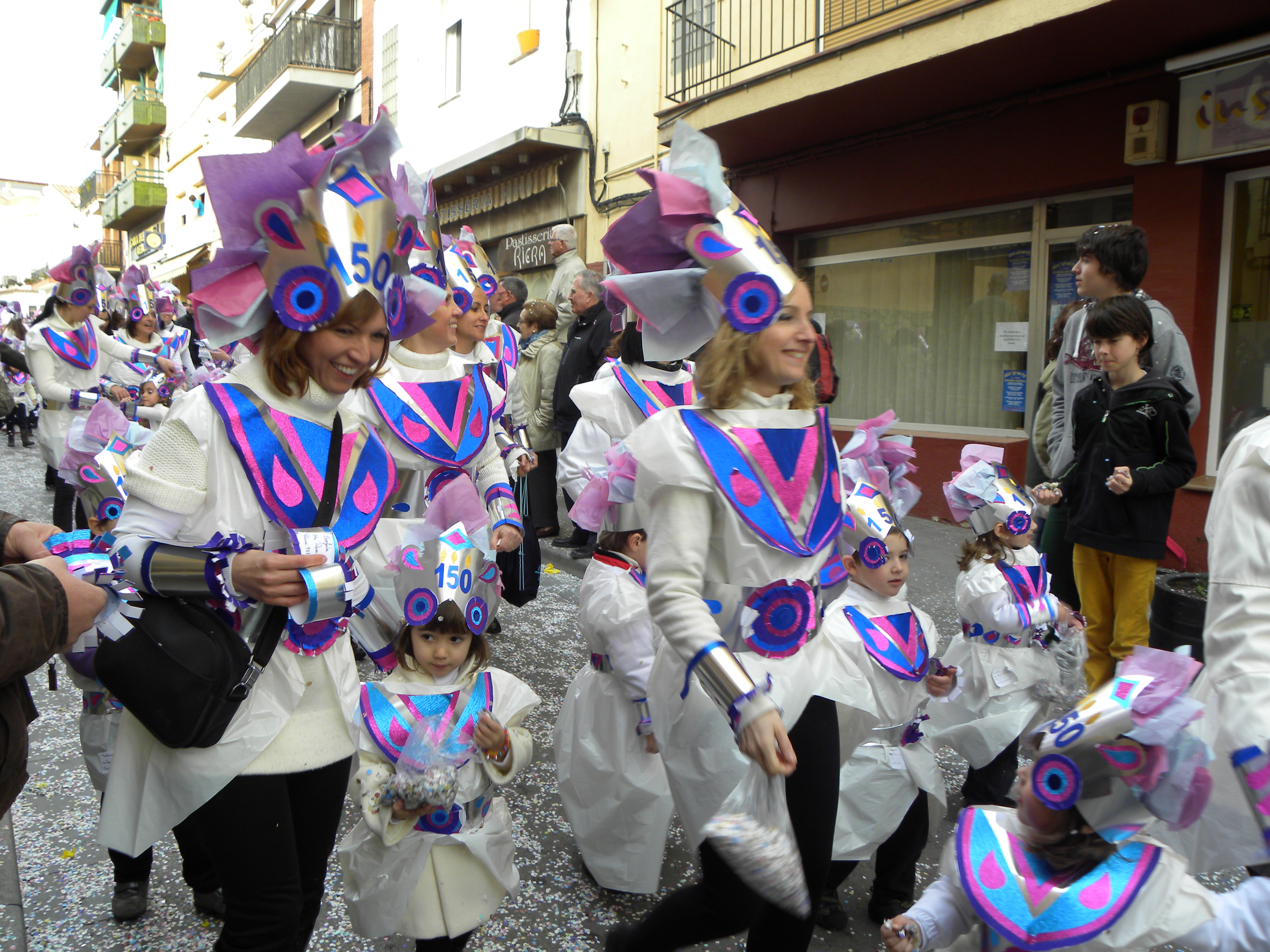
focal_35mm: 29
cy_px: 476
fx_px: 1064
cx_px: 635
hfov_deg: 61.7
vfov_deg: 48.2
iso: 64
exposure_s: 1/60.4
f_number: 3.2
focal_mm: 5.2
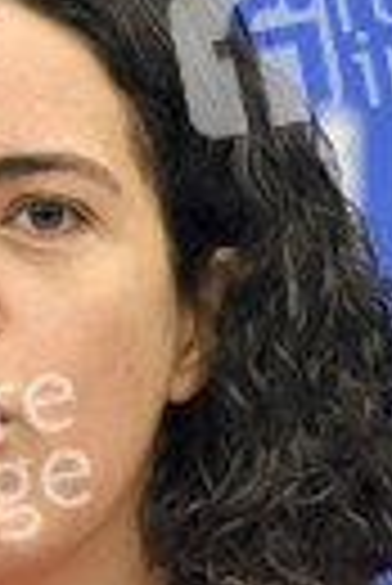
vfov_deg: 3.6
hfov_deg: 2.4
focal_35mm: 568
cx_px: -9
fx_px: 9252
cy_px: 706
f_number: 2.8
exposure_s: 1/160
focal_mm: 185
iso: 640
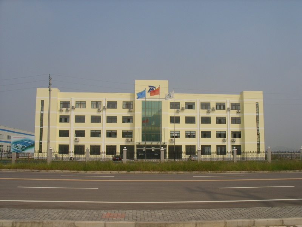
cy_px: 114
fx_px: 332
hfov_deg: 49.0
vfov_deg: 37.7
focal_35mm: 38
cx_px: 151
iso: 50
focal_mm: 7.8
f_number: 7.4
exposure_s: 1/569
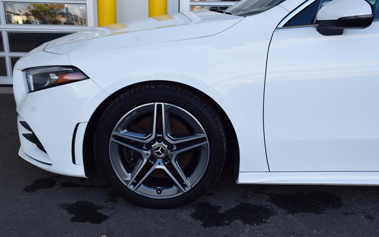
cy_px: 124
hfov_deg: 47.7
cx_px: 189
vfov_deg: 30.9
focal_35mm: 42
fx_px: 429
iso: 400
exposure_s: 1/160
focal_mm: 27
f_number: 9
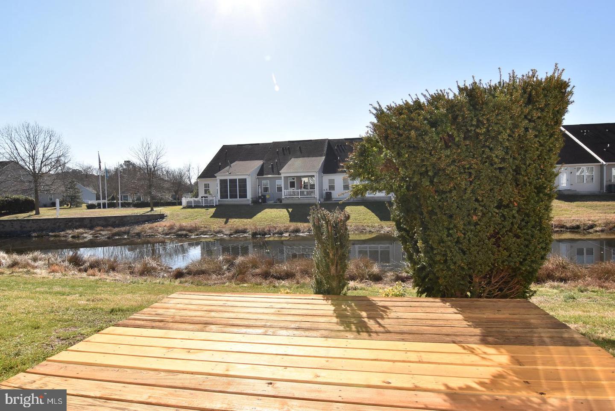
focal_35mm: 18
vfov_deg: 67.5
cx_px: 308
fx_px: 308
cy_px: 206
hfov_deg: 90.0
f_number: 14
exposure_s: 1/800
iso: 800
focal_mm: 12
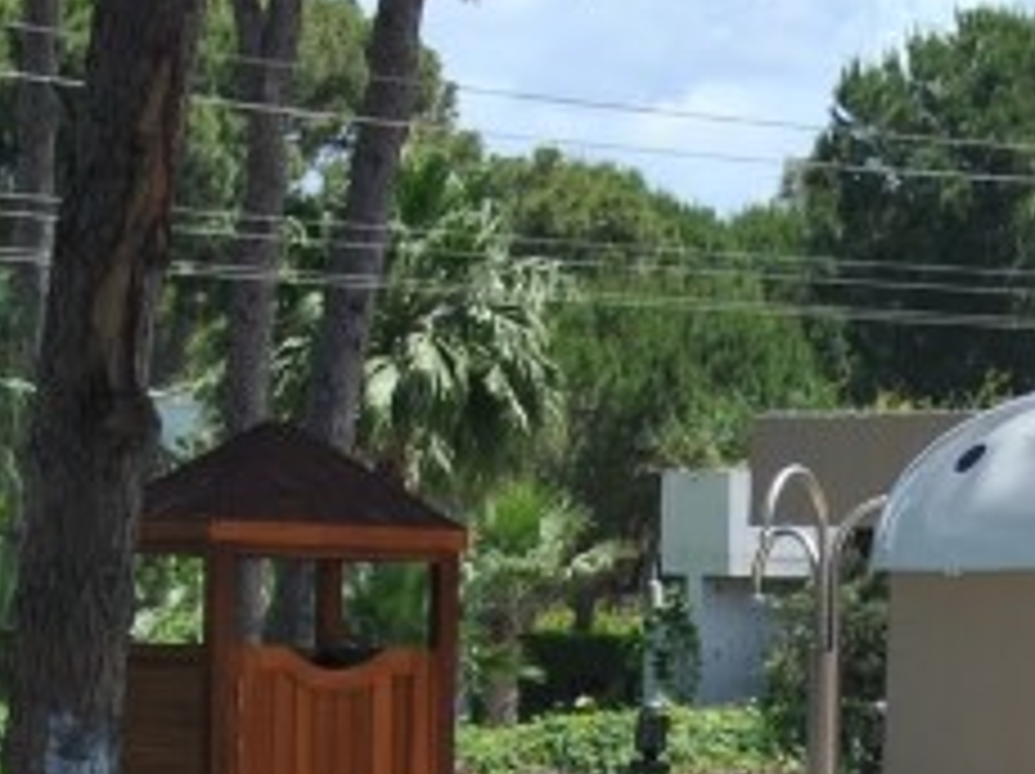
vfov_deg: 6.5
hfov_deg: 8.8
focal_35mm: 223
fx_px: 6673
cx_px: 844
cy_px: 1274
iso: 100
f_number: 8
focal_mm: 31
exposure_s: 1/250
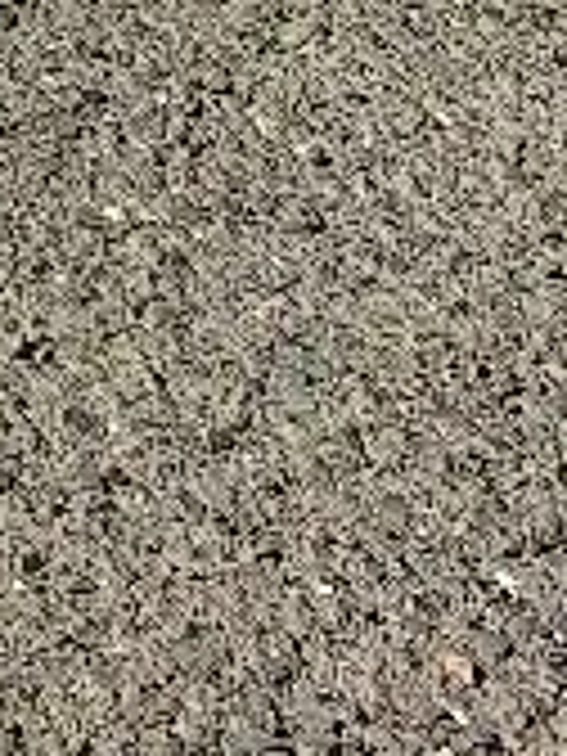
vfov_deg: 8.1
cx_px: -1598
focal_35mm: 183
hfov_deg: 6.7
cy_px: -1955
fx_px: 3997
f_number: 1.8
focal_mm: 5.54
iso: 40
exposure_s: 1/2500
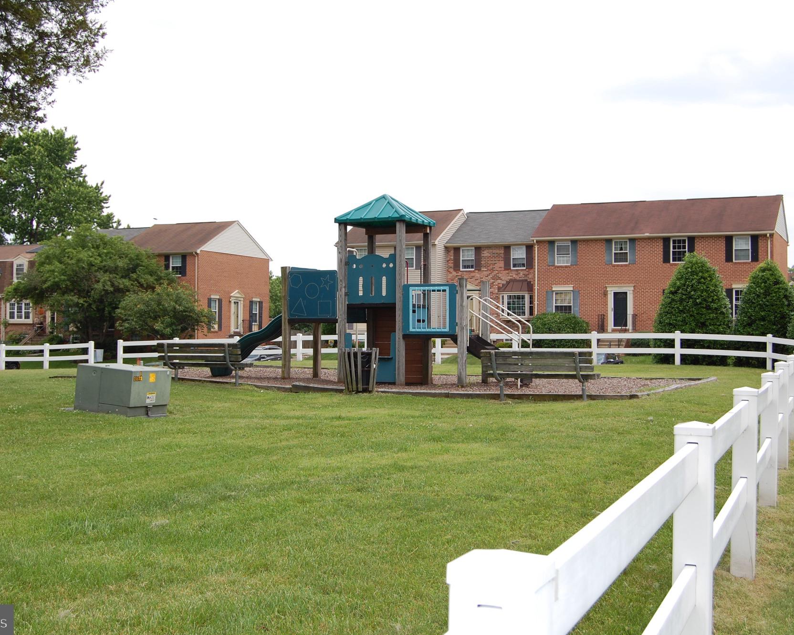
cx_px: 397
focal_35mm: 45
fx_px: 1057
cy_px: 314
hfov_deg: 41.2
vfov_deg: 33.4
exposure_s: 1/500
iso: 200
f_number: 7.1
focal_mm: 26
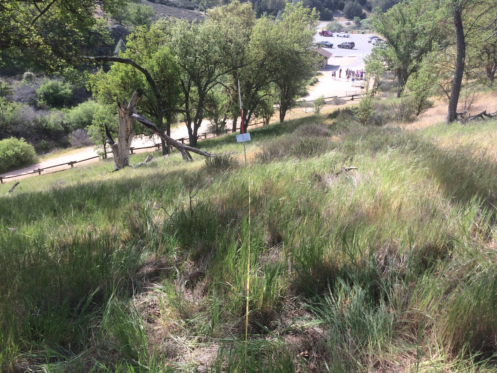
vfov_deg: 48.2
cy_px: 186
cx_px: 248
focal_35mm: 29
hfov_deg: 61.7
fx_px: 416
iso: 32
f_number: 2.2
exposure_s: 1/622
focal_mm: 4.15
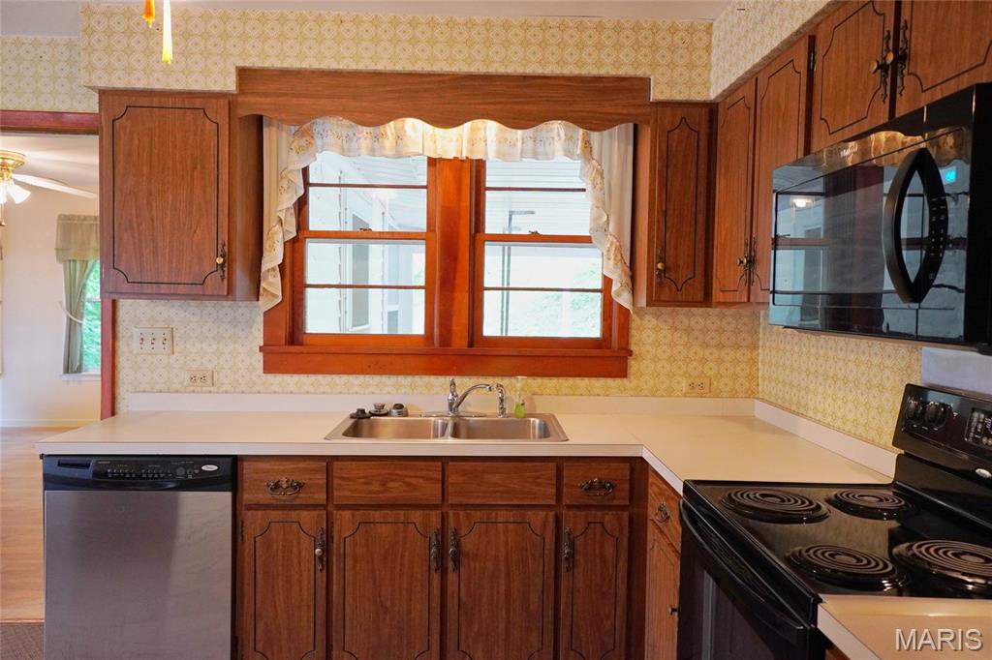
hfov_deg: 70.5
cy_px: 330
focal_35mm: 26
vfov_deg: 50.4
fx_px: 702
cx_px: 496
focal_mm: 17
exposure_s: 1/160
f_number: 3.2
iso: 1600
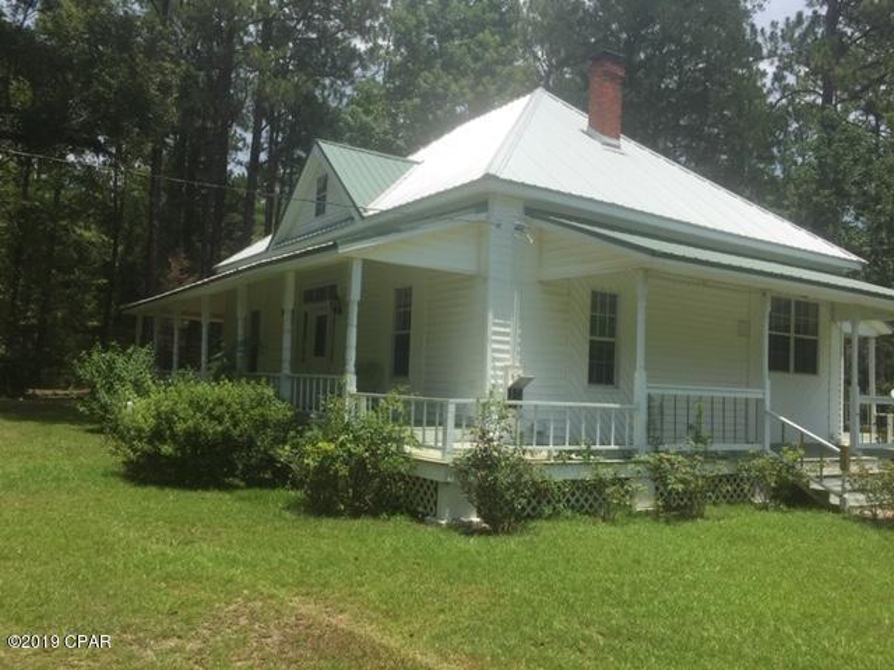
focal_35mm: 29
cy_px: 335
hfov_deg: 61.7
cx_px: 447
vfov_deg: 48.2
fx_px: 749
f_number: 2.2
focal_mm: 4.15
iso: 32
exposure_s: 1/2475
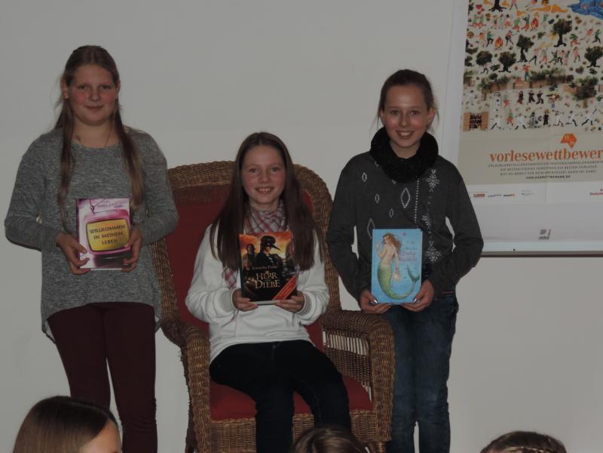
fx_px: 1829
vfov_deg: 14.1
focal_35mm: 105
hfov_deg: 18.7
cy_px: 226
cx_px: 302
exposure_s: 1/100
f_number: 4.2
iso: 280
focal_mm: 18.7
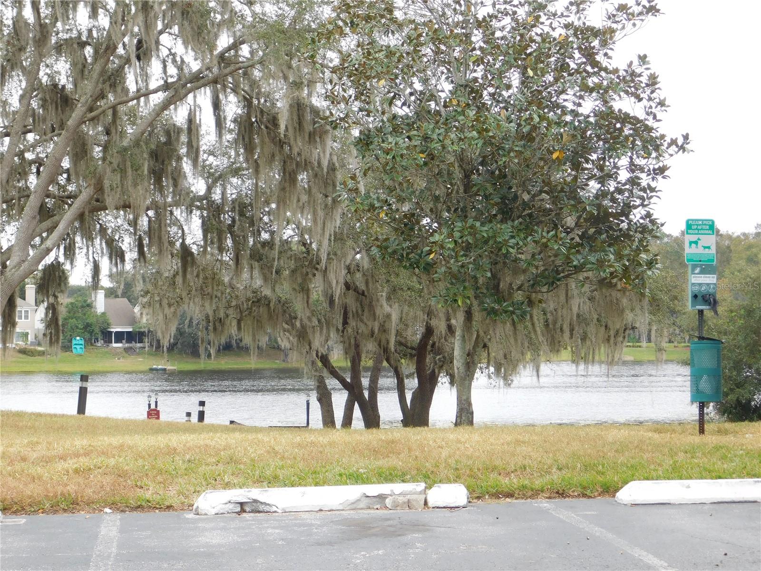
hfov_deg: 27.4
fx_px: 1561
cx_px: 380
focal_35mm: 71
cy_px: 286
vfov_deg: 20.7
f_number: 4.3
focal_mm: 12.6
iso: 125
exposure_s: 1/100
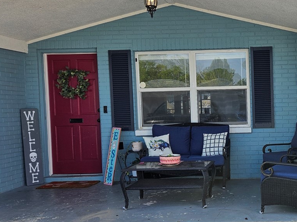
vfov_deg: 30.3
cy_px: 116
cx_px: 274
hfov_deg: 36.8
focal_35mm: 48
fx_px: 412
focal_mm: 5.4
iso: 25
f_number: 1.8
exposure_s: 1/1024
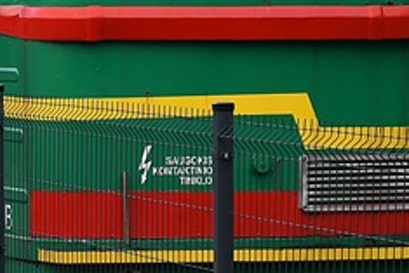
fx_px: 3524
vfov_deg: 4.4
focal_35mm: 310
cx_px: -33
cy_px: 44
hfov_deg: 6.6
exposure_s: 1/320
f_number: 5.6
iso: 500
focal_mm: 38
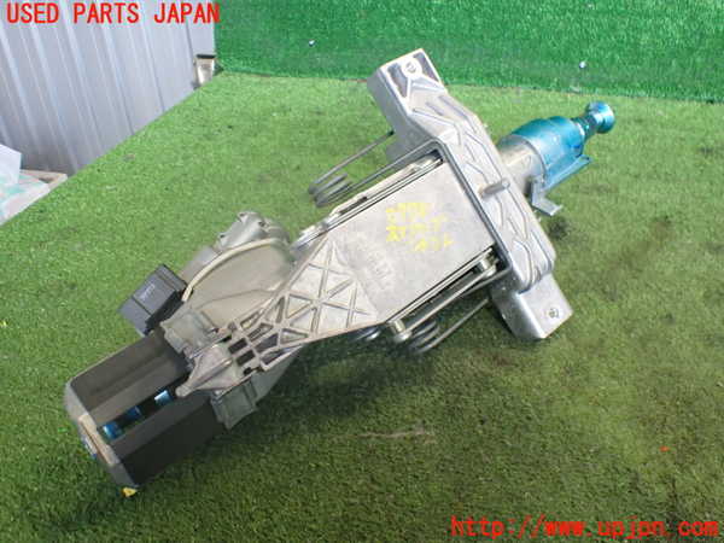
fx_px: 627
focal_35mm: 30
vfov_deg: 46.8
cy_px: 272
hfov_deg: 60.0
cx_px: 362
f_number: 2.3
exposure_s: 1/80
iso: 800
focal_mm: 5.4
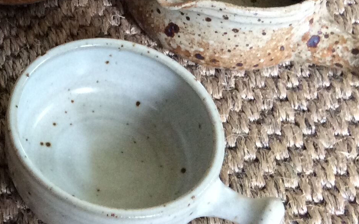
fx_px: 910
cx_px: -8
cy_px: -20
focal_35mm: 93
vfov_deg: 13.8
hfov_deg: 21.5
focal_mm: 3.3
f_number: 2.4
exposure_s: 1/25
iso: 160
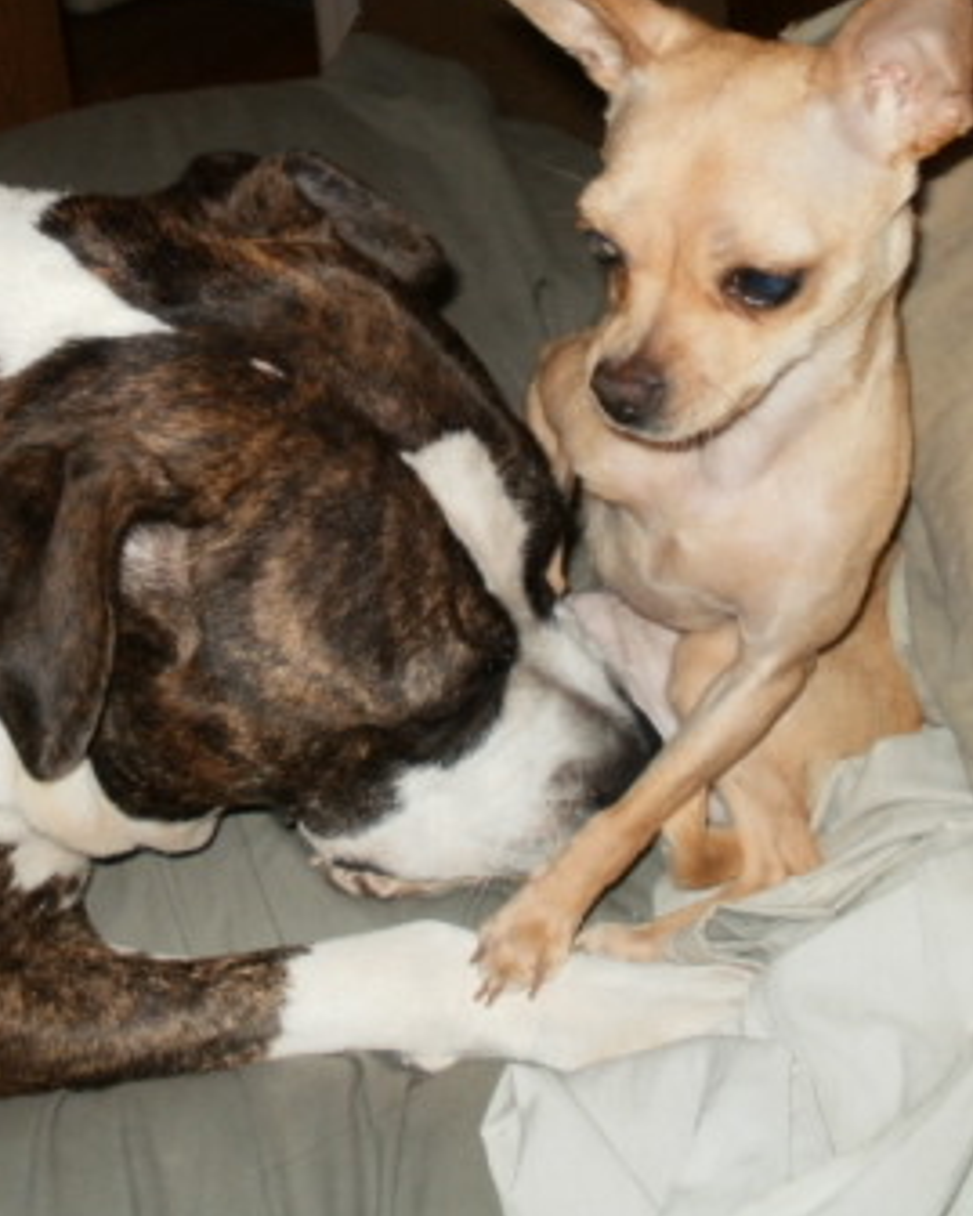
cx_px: 228
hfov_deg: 22.6
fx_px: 2411
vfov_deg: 28.1
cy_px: 384
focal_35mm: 67
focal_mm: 6.3
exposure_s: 1/30
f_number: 3.5
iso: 125
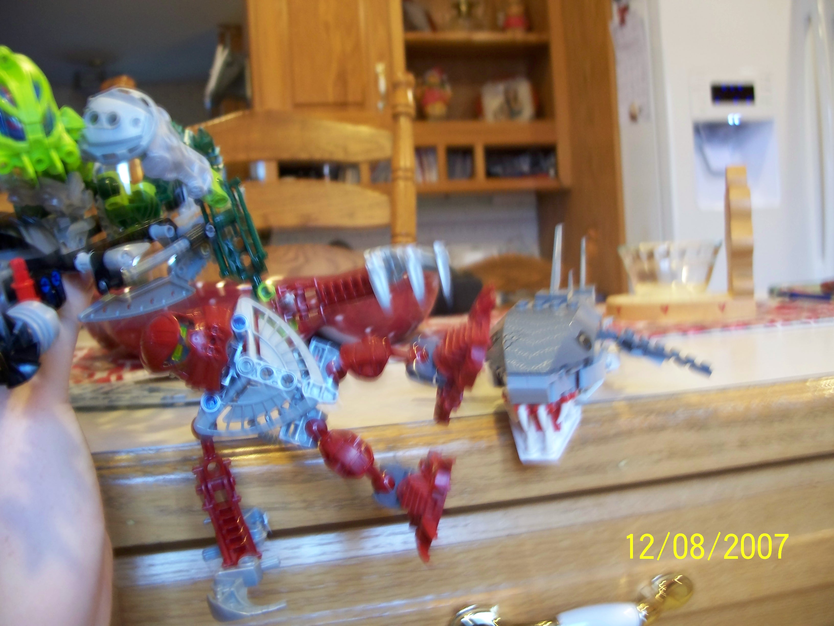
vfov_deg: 38.7
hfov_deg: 50.1
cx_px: 417
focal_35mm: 37
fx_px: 891
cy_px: 313
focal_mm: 7.8
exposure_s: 1/8
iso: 200
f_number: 2.8
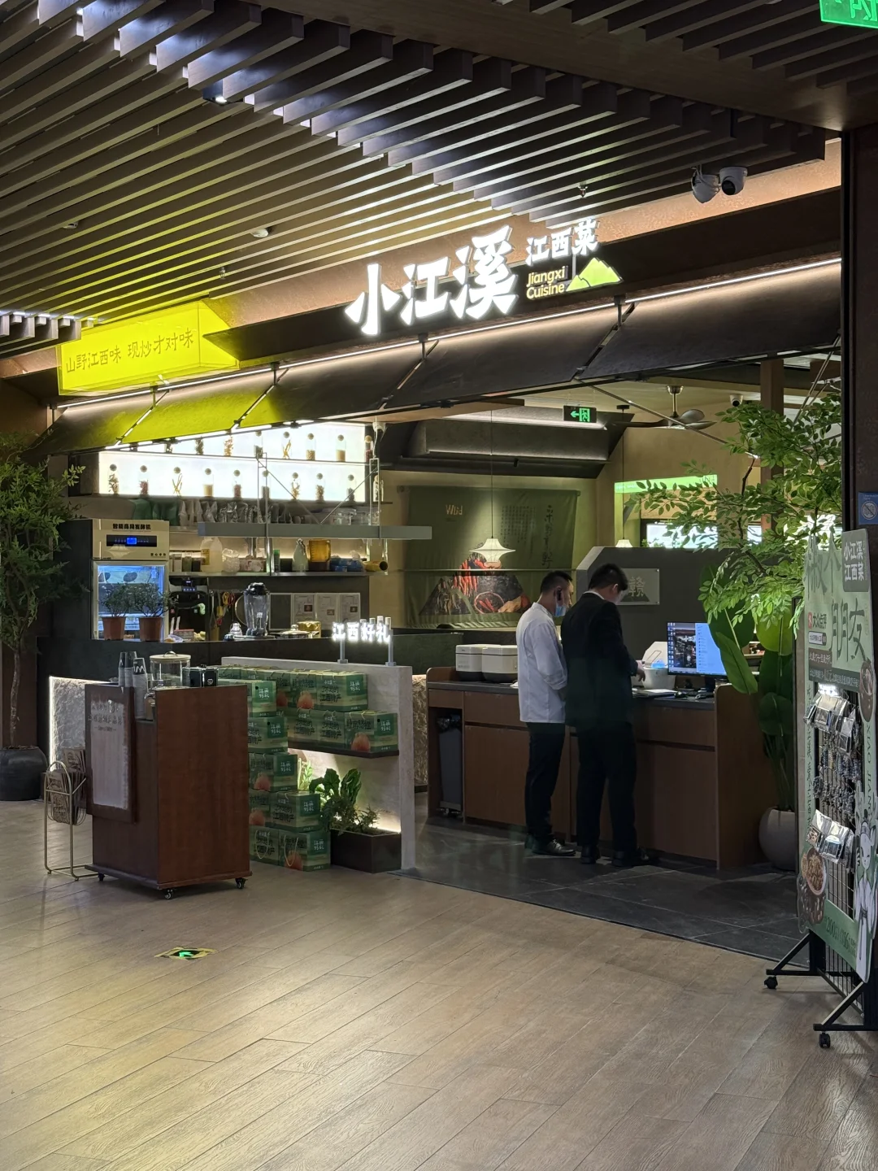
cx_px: 439
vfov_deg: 39.7
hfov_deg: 30.3
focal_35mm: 48
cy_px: 586
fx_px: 1623
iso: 160
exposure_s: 1/51
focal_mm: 6.76
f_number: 1.78
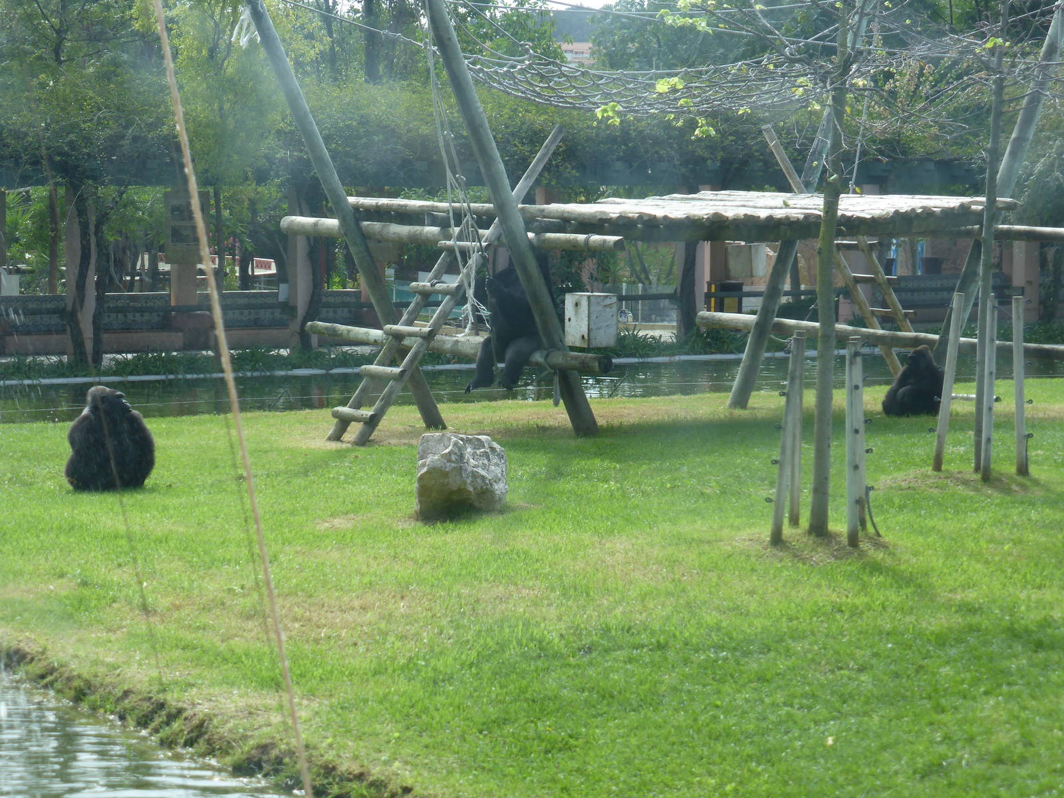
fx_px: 2797
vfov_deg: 16.2
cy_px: 399
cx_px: 532
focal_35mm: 91
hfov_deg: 21.5
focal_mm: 15.1
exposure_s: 1/200
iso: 100
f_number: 5.2
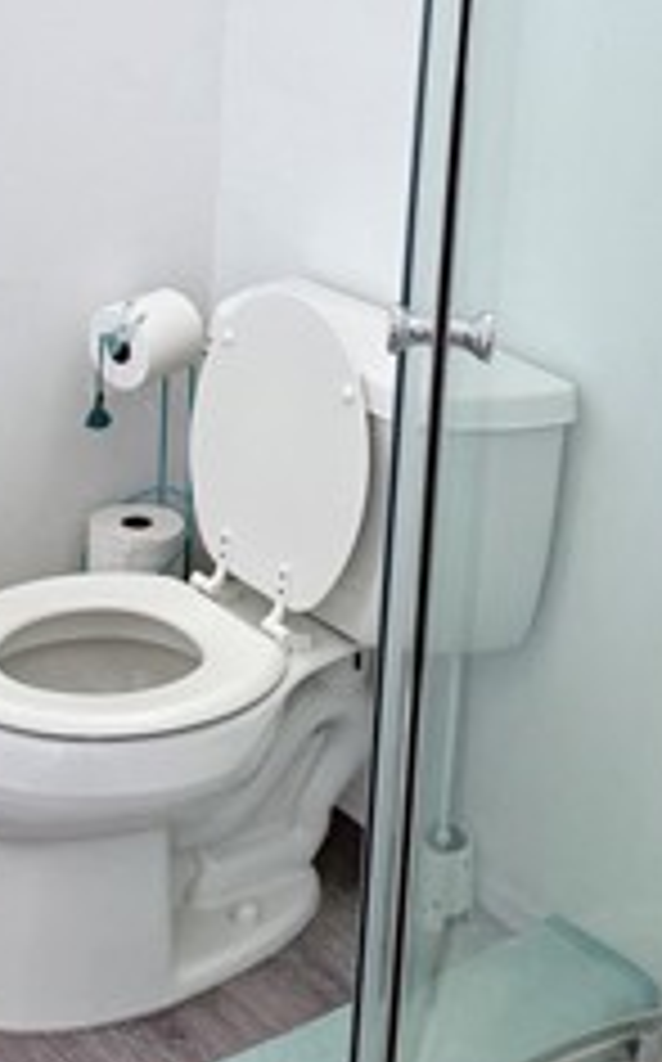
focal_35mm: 69
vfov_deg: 28.7
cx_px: 149
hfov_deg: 18.7
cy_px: 122
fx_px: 1997
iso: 320
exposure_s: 1/60
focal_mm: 6.76
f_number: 1.78
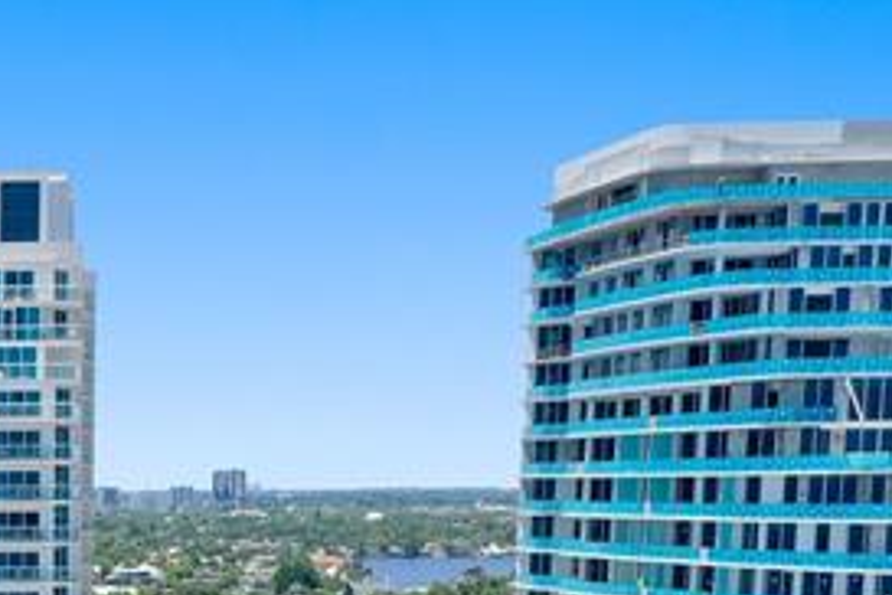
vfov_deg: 15.7
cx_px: -199
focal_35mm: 82
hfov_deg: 22.6
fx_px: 2032
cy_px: 812
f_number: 5.6
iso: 100
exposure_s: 1/400
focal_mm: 10.26
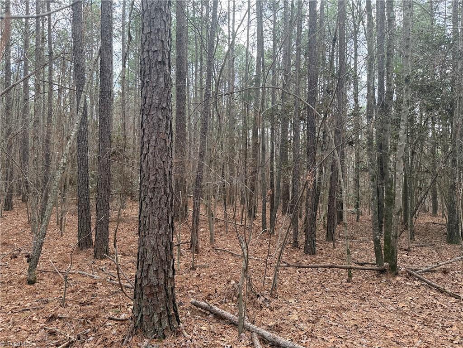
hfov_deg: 71.6
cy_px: 174
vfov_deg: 56.8
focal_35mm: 24
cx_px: 232
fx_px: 321
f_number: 1.78
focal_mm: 6.76
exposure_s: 1/234
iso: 200
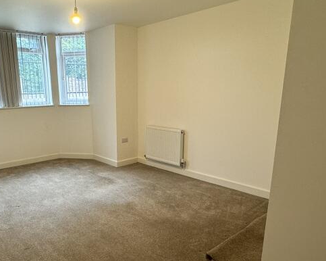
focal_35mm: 29
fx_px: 280
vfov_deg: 49.6
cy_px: 157
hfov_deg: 59.7
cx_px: 122
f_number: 2.2
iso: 200
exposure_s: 1/50
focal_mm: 2.22
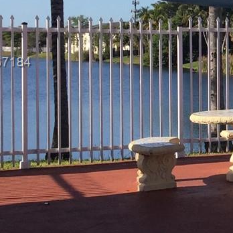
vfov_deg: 14.7
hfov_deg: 12.9
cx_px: 461
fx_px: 899
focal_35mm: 118
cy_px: 63
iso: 32
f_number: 2.2
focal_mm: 4.15
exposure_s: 1/1582
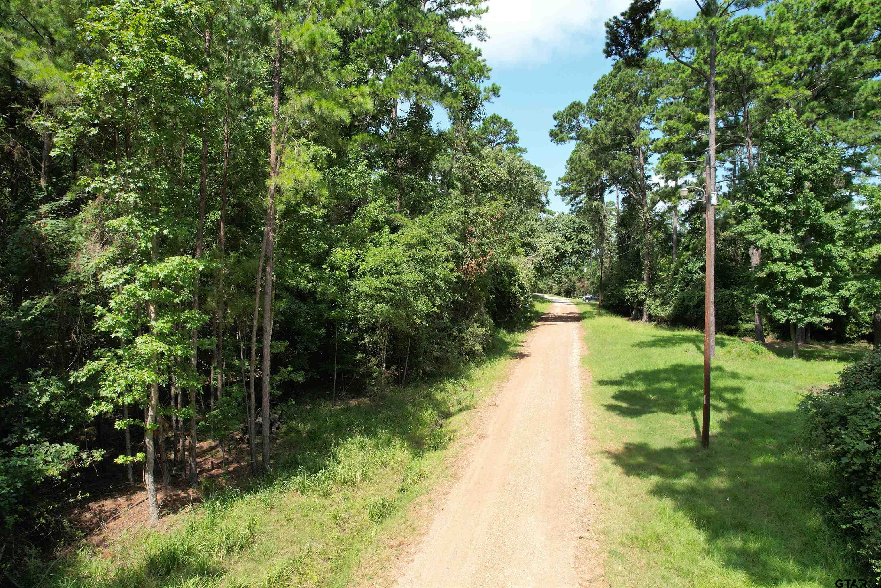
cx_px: 440
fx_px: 538
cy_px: 294
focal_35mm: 22
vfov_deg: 57.2
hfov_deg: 78.6
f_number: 2.8
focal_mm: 8.38
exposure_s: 1/1000
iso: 100
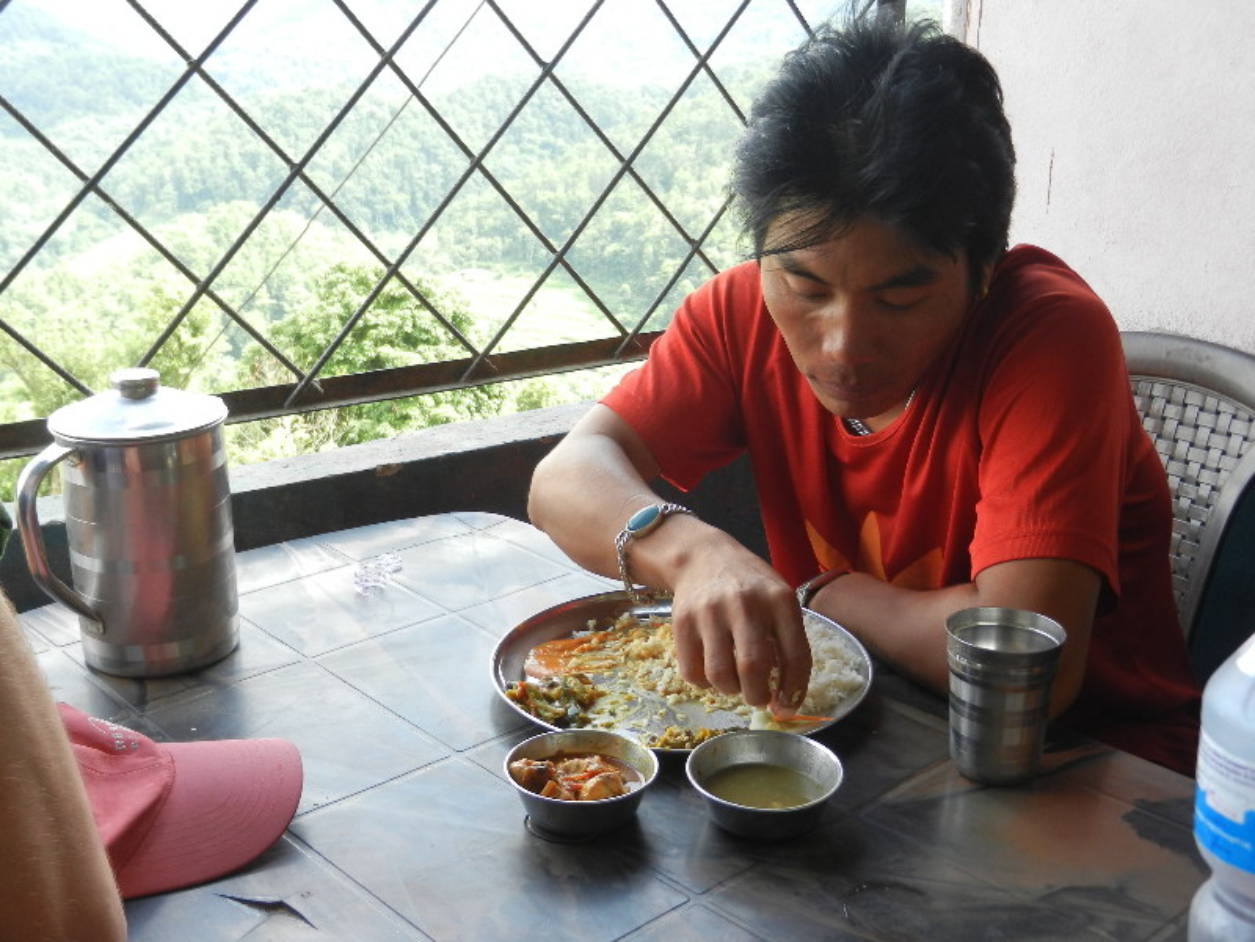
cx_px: 628
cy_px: 471
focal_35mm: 38
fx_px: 1378
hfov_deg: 49.0
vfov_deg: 37.7
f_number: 4
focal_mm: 6.9
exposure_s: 1/100
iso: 160
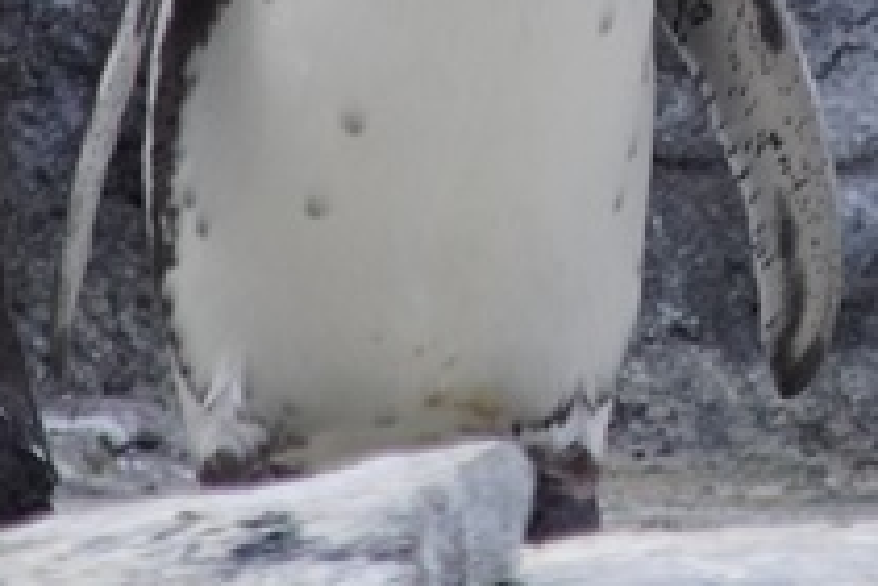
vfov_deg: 1.3
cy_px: -254
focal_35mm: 1024
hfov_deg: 2.0
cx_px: 728
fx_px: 24990
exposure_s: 1/250
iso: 800
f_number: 6.3
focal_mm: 160
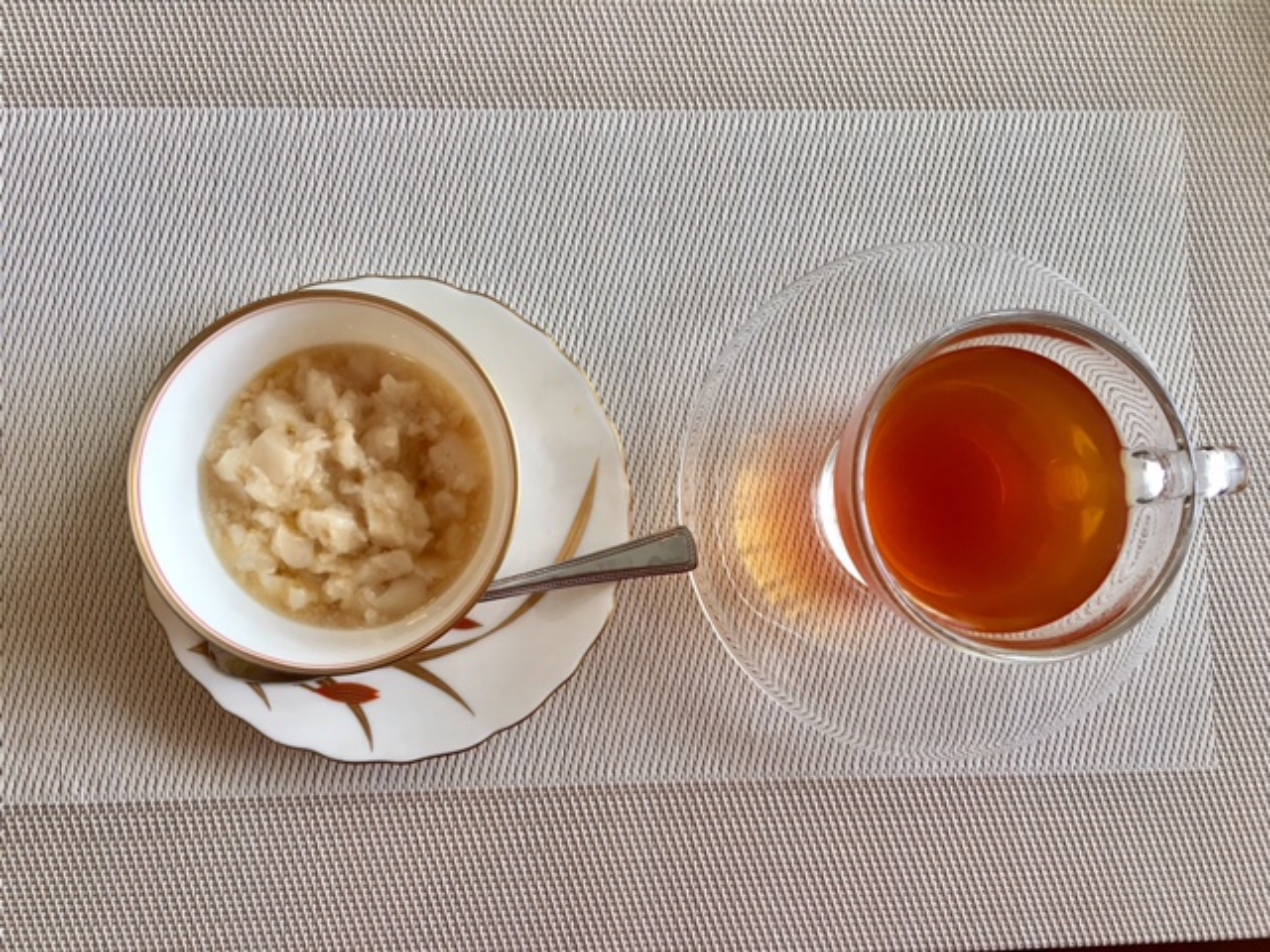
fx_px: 1064
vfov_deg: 48.2
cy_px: 476
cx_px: 635
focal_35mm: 29
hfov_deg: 61.7
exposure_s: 1/40
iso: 32
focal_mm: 4.15
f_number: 2.2
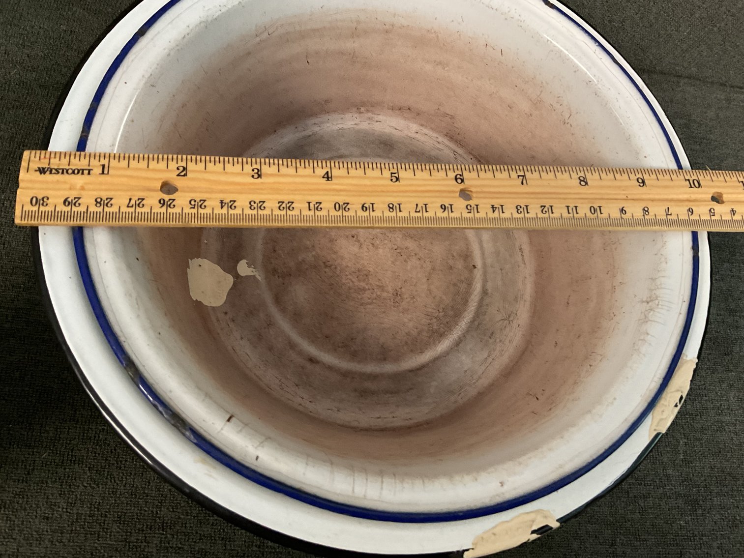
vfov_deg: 48.2
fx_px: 623
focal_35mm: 29
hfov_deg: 61.7
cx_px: 372
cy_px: 279
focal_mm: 3
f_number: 1.8
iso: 200
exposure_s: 1/40
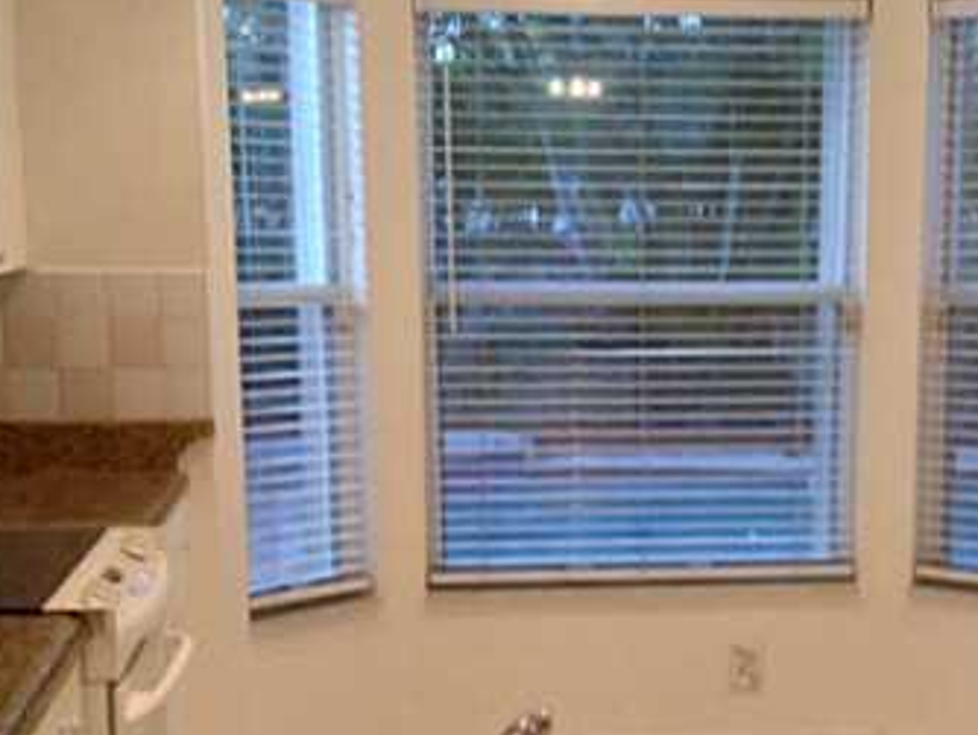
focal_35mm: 79
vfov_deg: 18.5
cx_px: 682
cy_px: 586
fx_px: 2234
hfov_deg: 24.5
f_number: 2.4
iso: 80
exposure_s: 1/24
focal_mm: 3.3
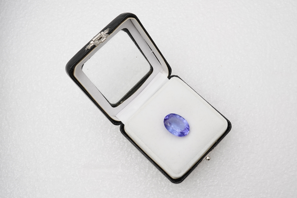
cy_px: 99
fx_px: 371
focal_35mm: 45
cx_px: 148
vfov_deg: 29.9
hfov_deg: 43.6
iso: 400
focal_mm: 30
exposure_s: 1/125
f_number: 20
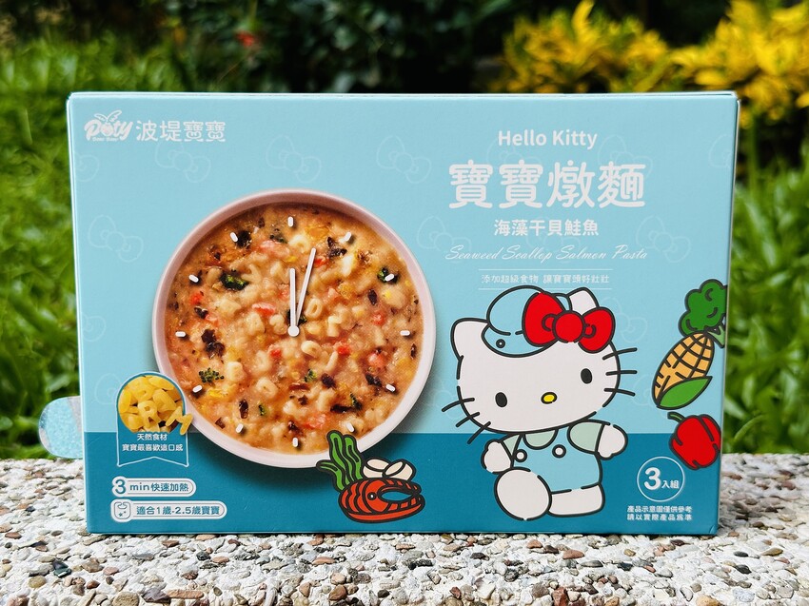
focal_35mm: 48
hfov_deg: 39.7
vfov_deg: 30.3
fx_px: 1121
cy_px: 303
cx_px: 404
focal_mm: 6.86
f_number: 1.78
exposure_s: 1/116
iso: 80
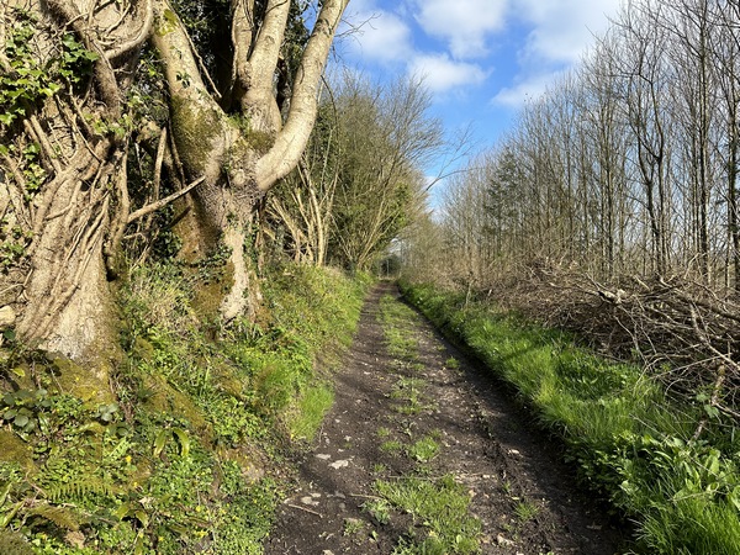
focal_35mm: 24
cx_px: 370
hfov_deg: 71.6
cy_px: 278
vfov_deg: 56.8
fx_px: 513
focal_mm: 6.86
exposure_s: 1/2299
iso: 80
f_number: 1.78
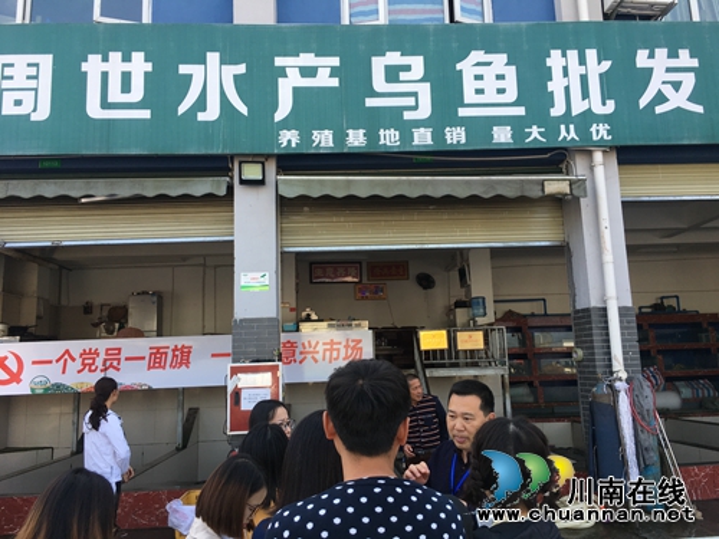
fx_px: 602
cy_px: 270
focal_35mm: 29
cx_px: 360
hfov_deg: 61.7
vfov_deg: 48.2
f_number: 2.2
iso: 25
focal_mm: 4.15
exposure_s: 1/363
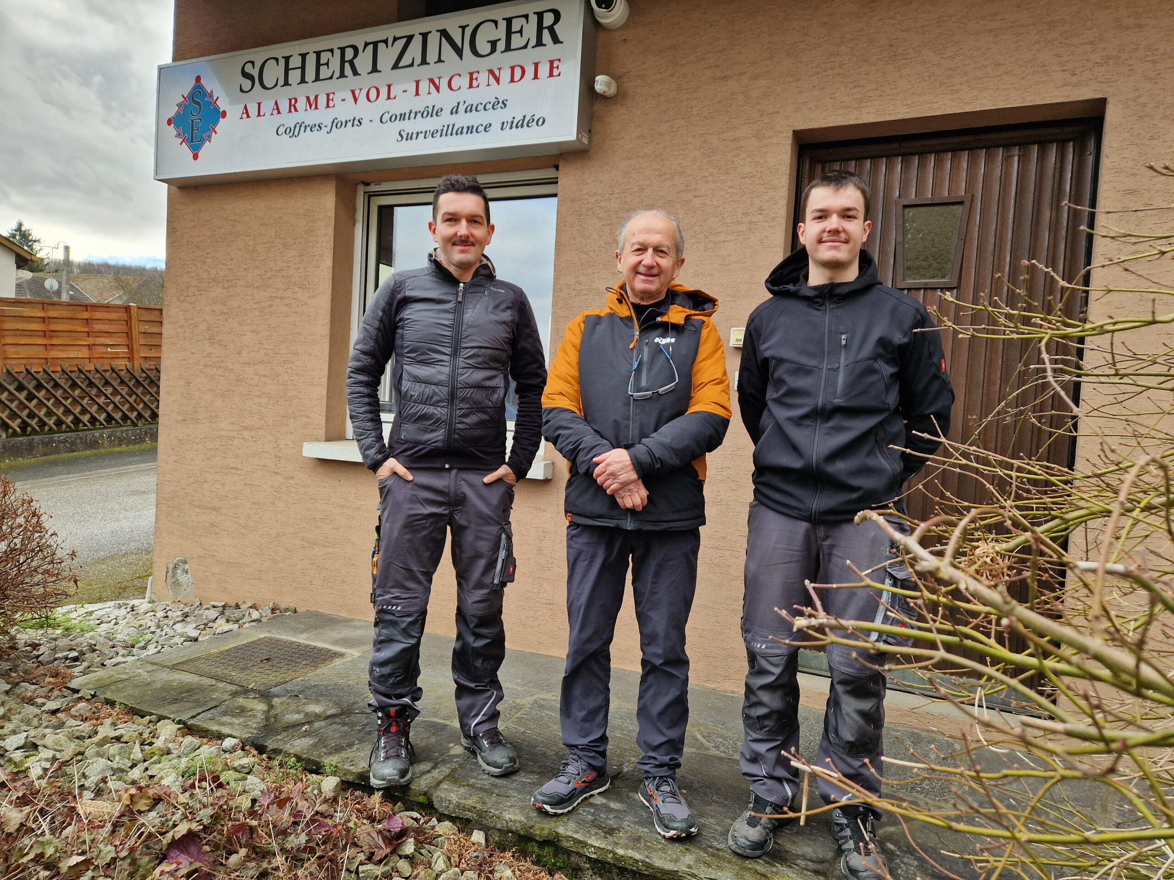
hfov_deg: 73.9
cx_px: 587
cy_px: 440
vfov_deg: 58.9
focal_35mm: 23
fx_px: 780
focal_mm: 5.4
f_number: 1.8
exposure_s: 1/180
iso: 50
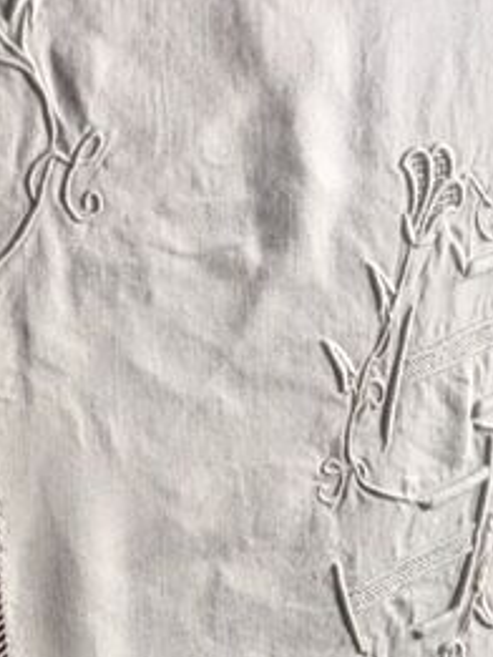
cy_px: 536
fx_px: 1347
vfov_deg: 26.8
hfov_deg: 19.8
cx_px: -50
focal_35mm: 71
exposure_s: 1/100
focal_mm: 4.15
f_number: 2.2
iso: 40
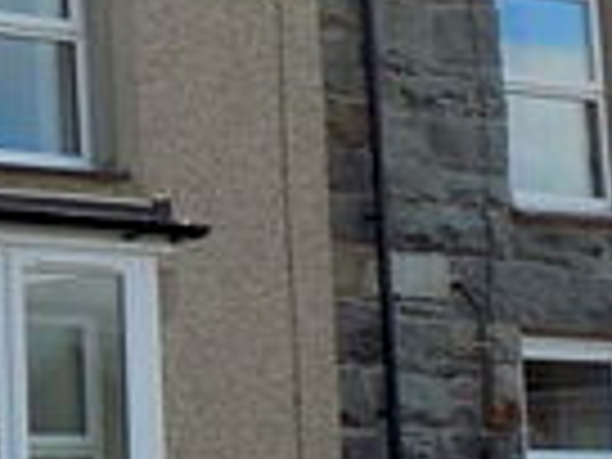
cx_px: -544
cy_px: 254
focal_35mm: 118
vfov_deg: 12.6
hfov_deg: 14.4
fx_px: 2086
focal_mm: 4
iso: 80
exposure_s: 1/800
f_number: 3.1
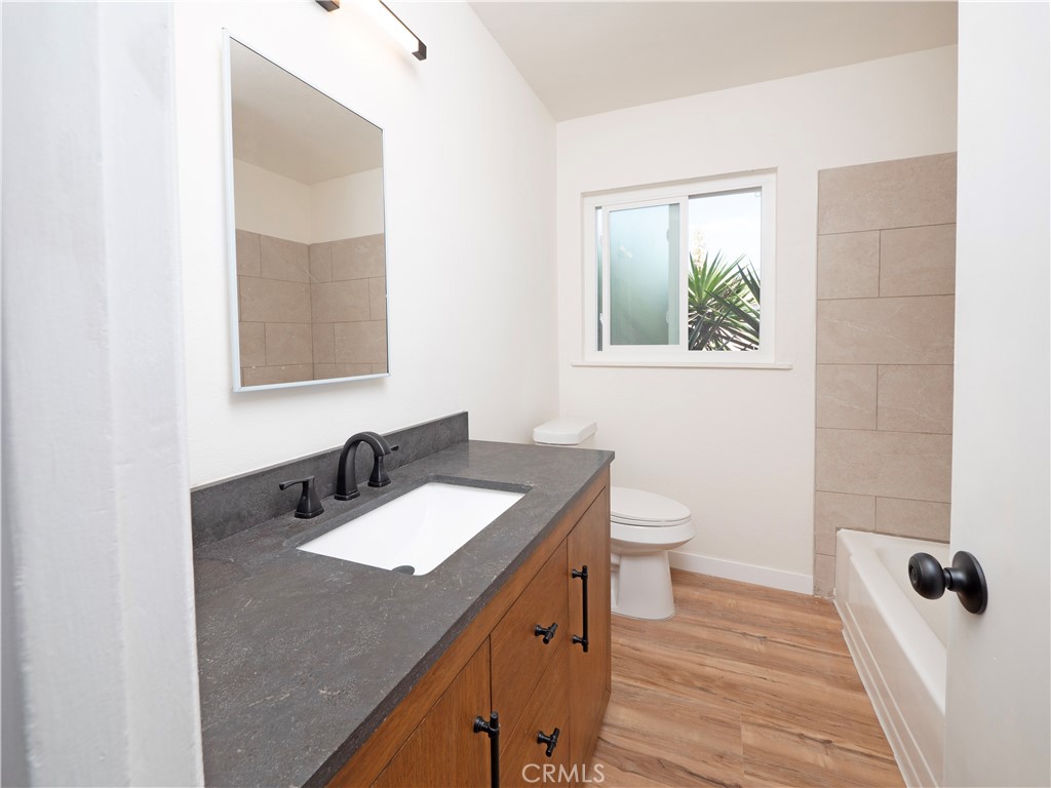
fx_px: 455
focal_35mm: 15
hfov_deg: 98.2
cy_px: 394
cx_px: 526
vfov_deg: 81.7
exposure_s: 1/40
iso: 125
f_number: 8
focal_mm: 7
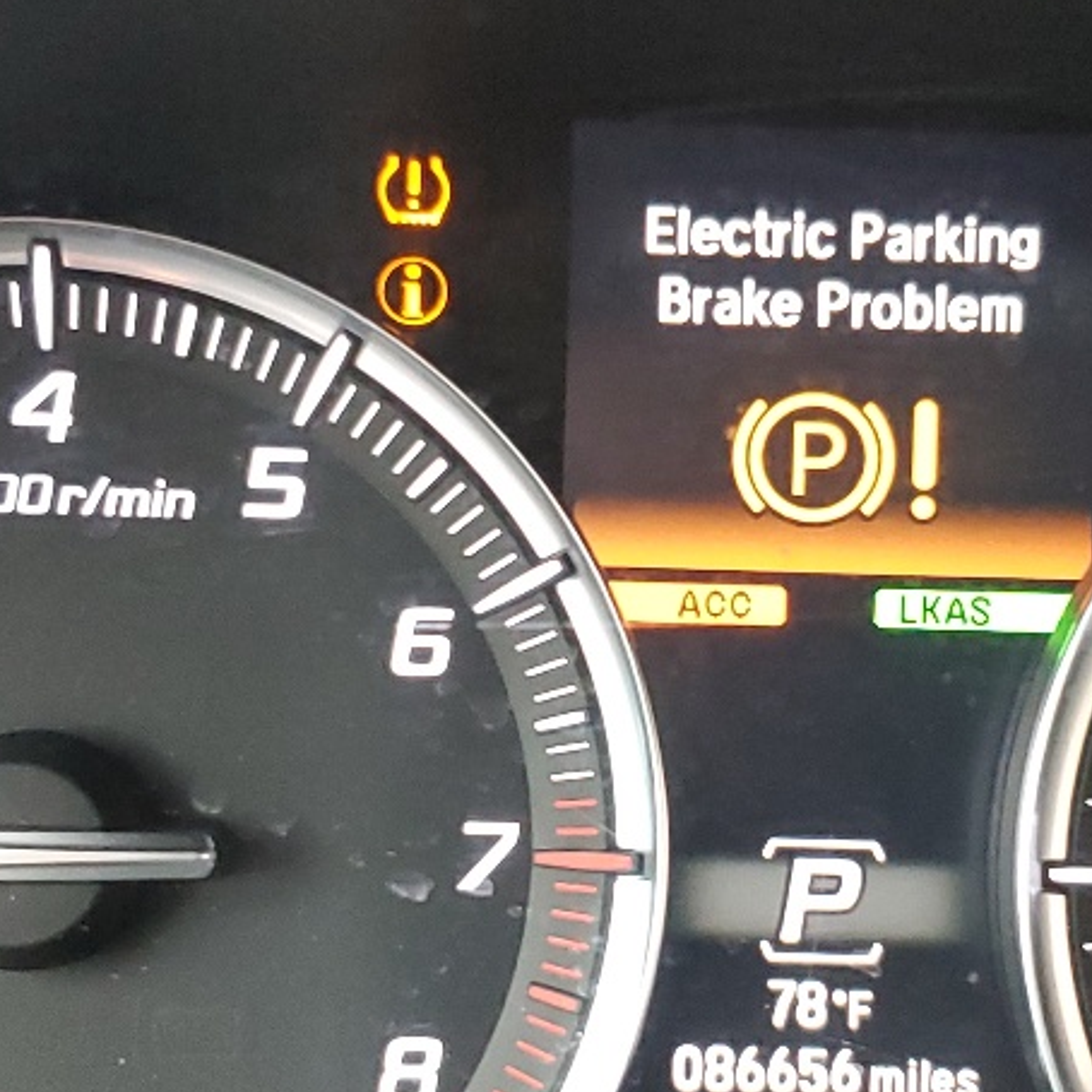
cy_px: 637
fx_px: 2891
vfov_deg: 21.4
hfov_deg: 21.3
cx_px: 714
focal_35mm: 81
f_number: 1.5
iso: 326
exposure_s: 1/60.2
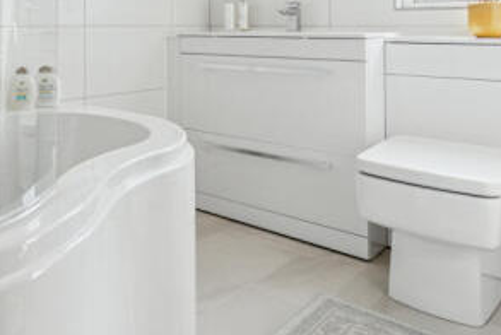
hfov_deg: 45.3
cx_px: 38
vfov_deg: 32.7
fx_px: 529
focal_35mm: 38
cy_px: 13
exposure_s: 1/60
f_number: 5.6
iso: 125
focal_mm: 17
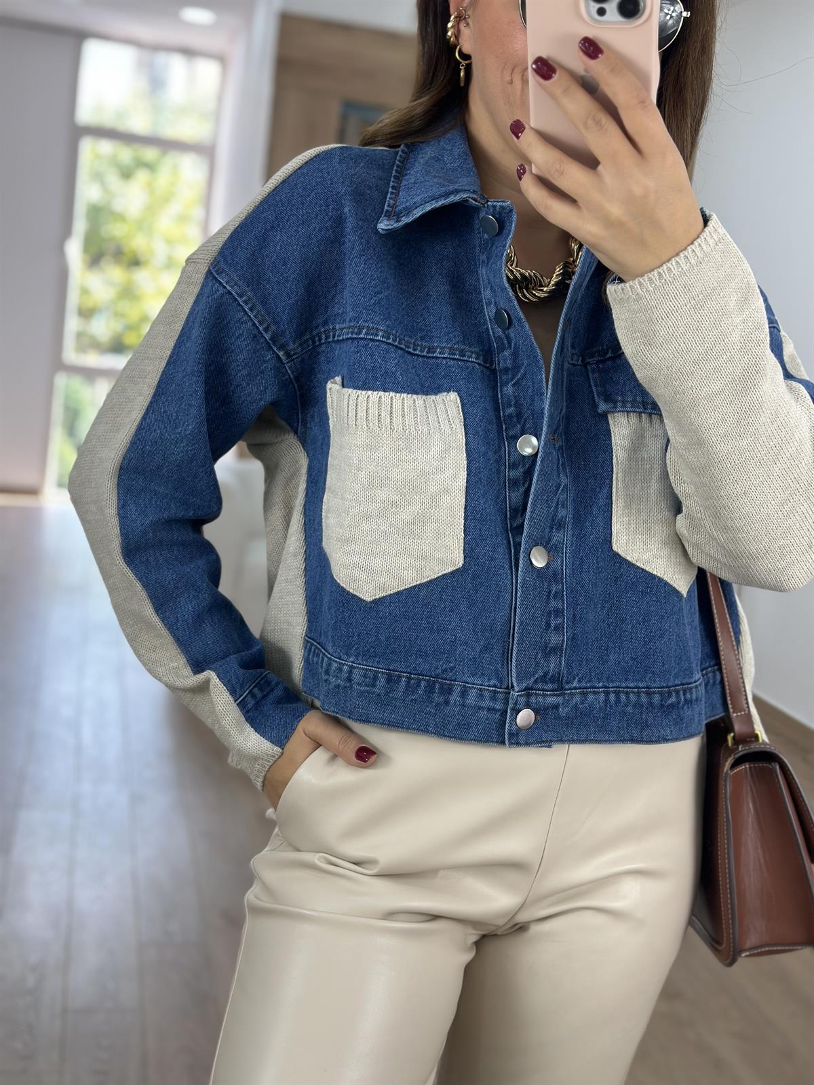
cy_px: 542
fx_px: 1505
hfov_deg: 30.3
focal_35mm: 48
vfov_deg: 39.7
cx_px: 407
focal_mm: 6.86
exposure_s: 1/141
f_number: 1.78
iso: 80
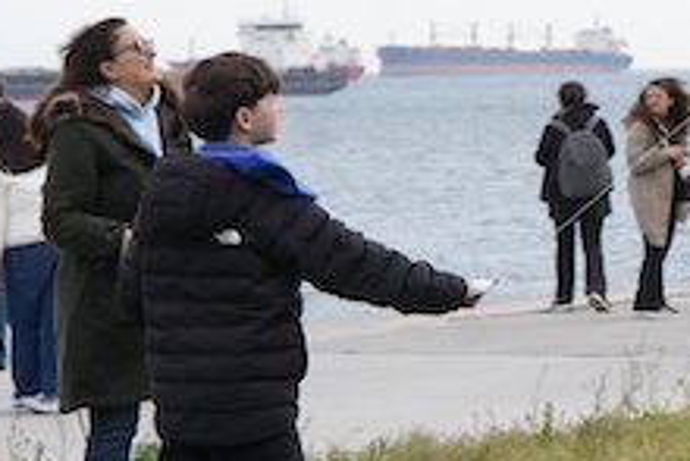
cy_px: -24
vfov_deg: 5.4
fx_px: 4871
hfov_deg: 7.9
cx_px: 1063
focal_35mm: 254
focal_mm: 70
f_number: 6.3
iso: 100
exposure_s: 1/250
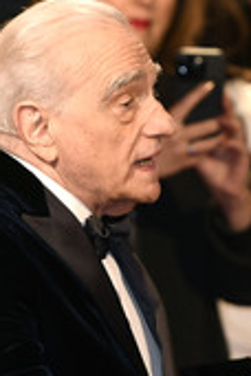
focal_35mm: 460
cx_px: 312
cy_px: 231
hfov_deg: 3.0
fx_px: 4810
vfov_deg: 4.5
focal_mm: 175
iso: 1250
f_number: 3.5
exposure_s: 1/200
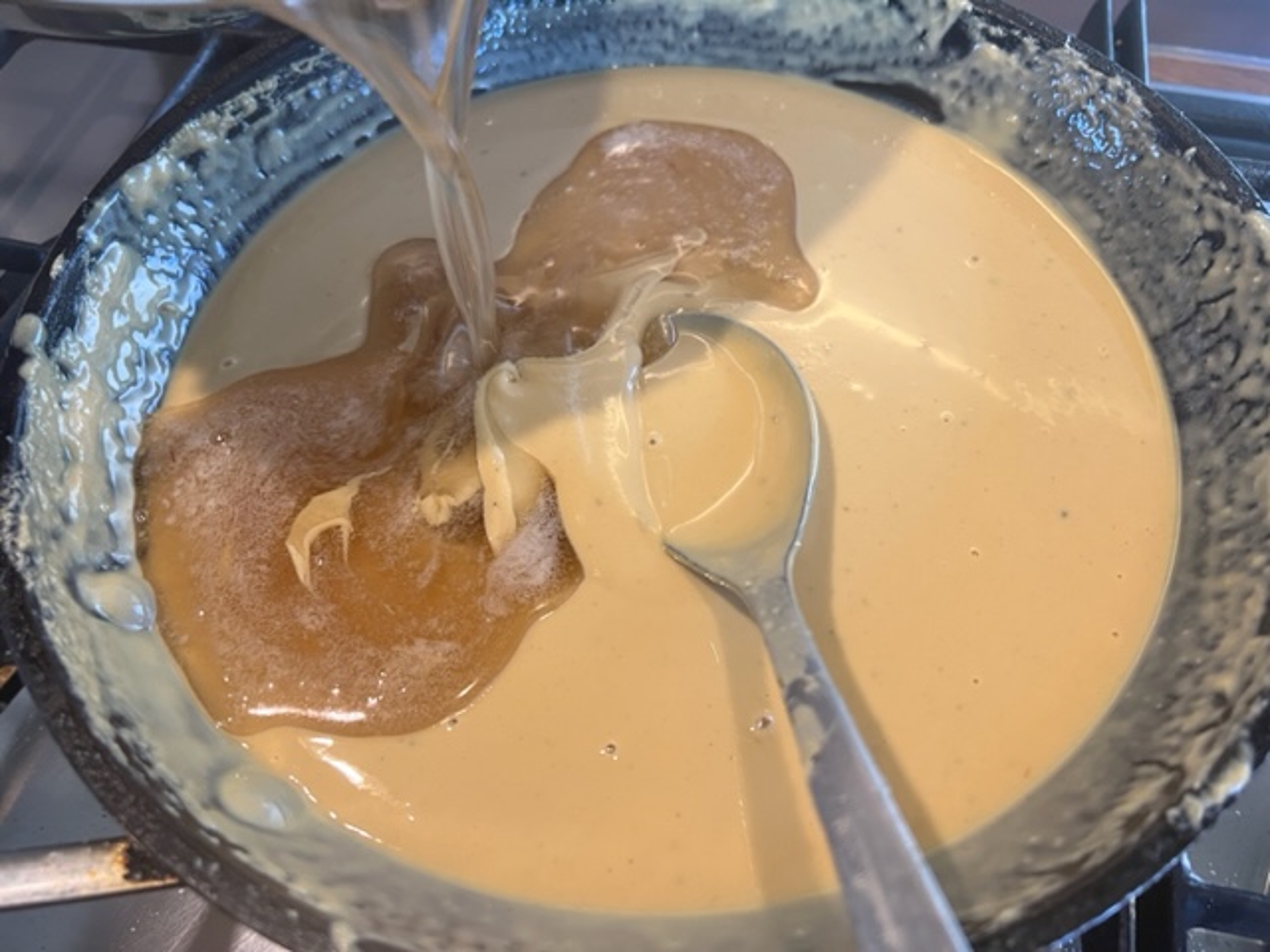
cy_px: 476
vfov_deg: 53.1
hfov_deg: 67.3
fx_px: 954
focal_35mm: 26
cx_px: 635
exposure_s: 1/50
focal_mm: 5.7
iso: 100
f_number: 1.5
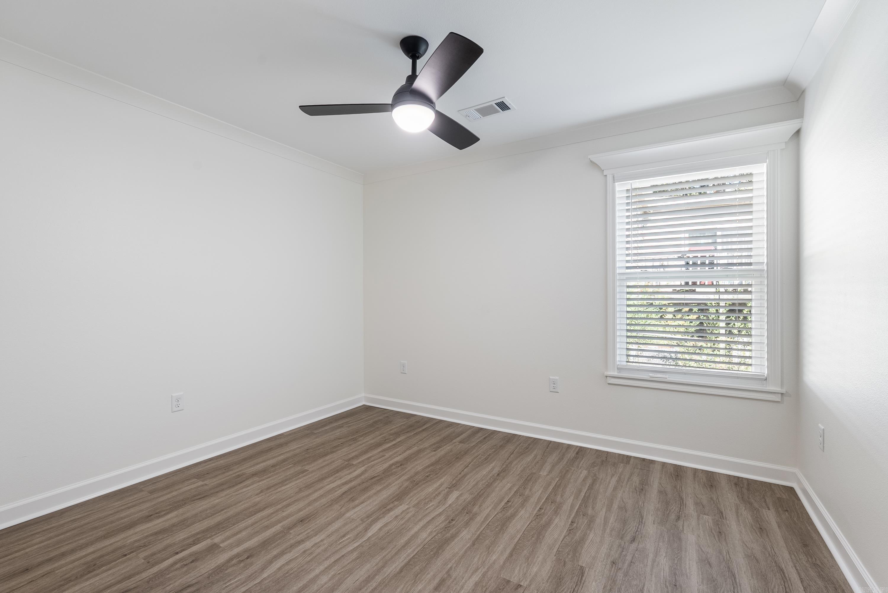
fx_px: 395
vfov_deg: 73.8
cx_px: 444
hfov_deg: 96.7
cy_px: 296
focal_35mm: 16
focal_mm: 16
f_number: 9
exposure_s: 1/5
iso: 250
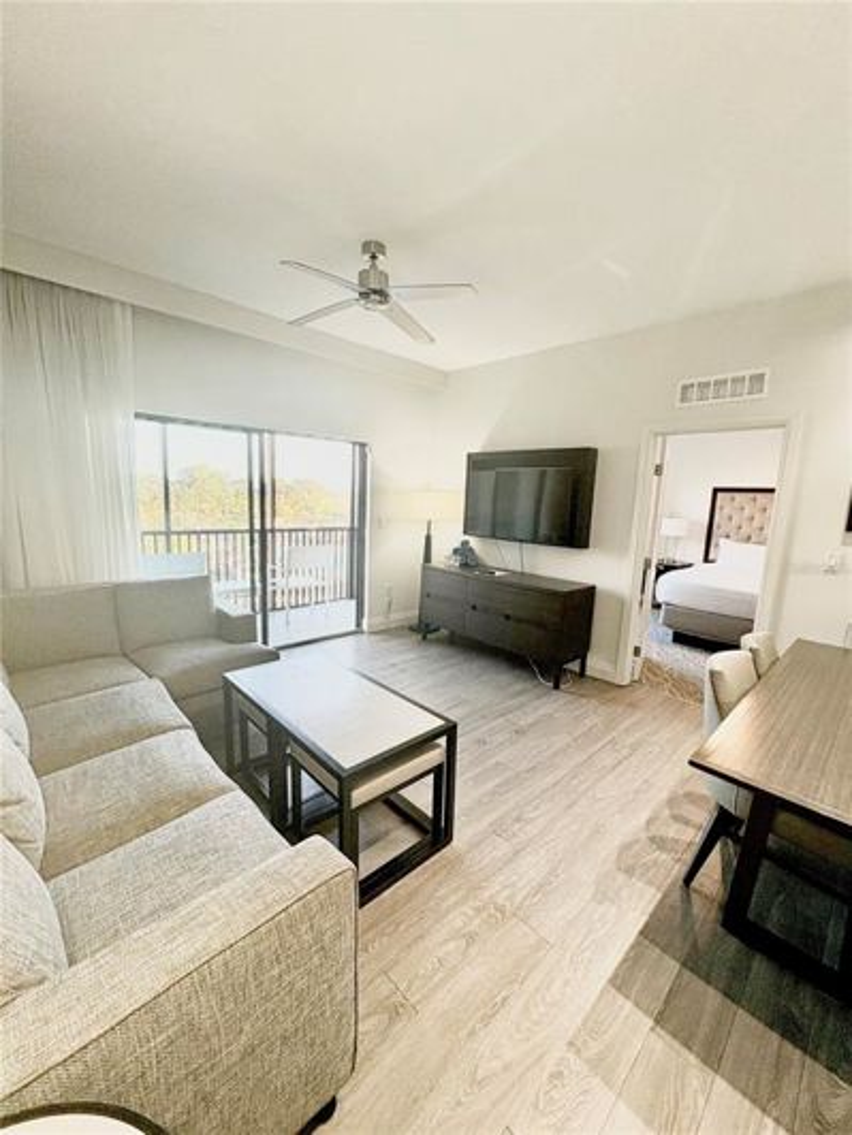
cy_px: 568
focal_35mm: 14
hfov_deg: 85.7
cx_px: 426
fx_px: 459
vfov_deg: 102.1
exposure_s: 1/120
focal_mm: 2.22
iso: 250
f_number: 2.2
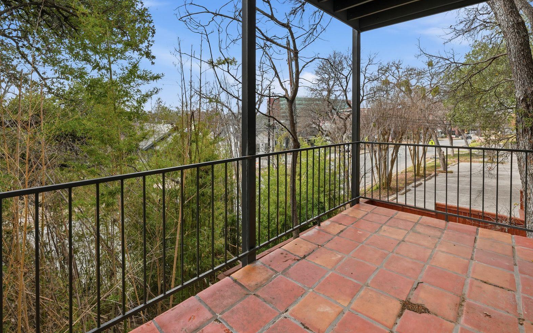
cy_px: 121
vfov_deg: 69.9
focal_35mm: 16
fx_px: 232
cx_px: 287
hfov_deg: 97.6
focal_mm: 12
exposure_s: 1/3200
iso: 500
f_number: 8
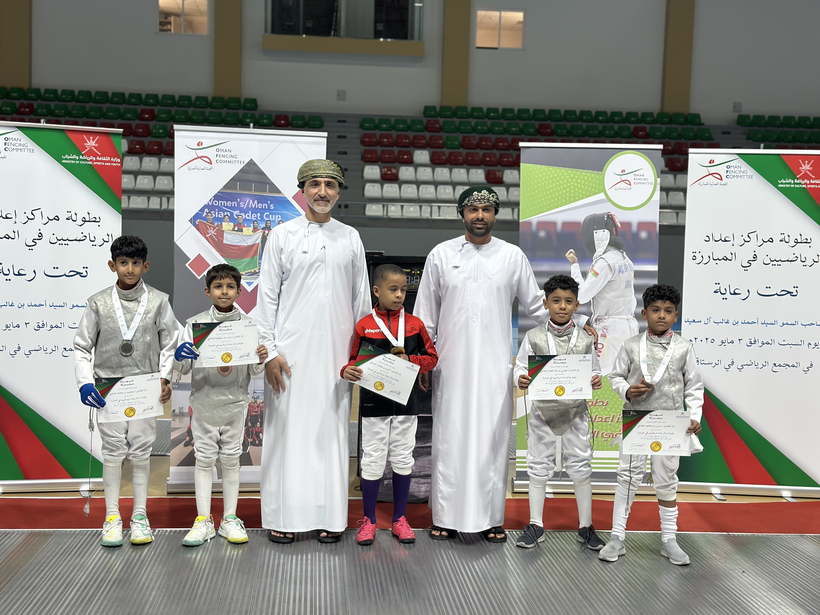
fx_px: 1137
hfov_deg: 39.7
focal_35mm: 48
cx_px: 410
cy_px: 308
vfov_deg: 30.3
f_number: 1.78
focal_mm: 6.86
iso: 64
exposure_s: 1/155
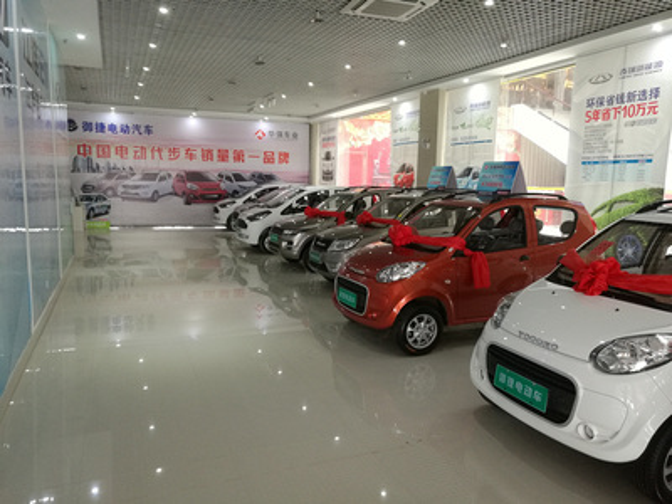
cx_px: 336
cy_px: 252
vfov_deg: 51.4
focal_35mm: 27
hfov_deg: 65.3
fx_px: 524
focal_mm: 4.04
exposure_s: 1/33.3
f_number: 2
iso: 250
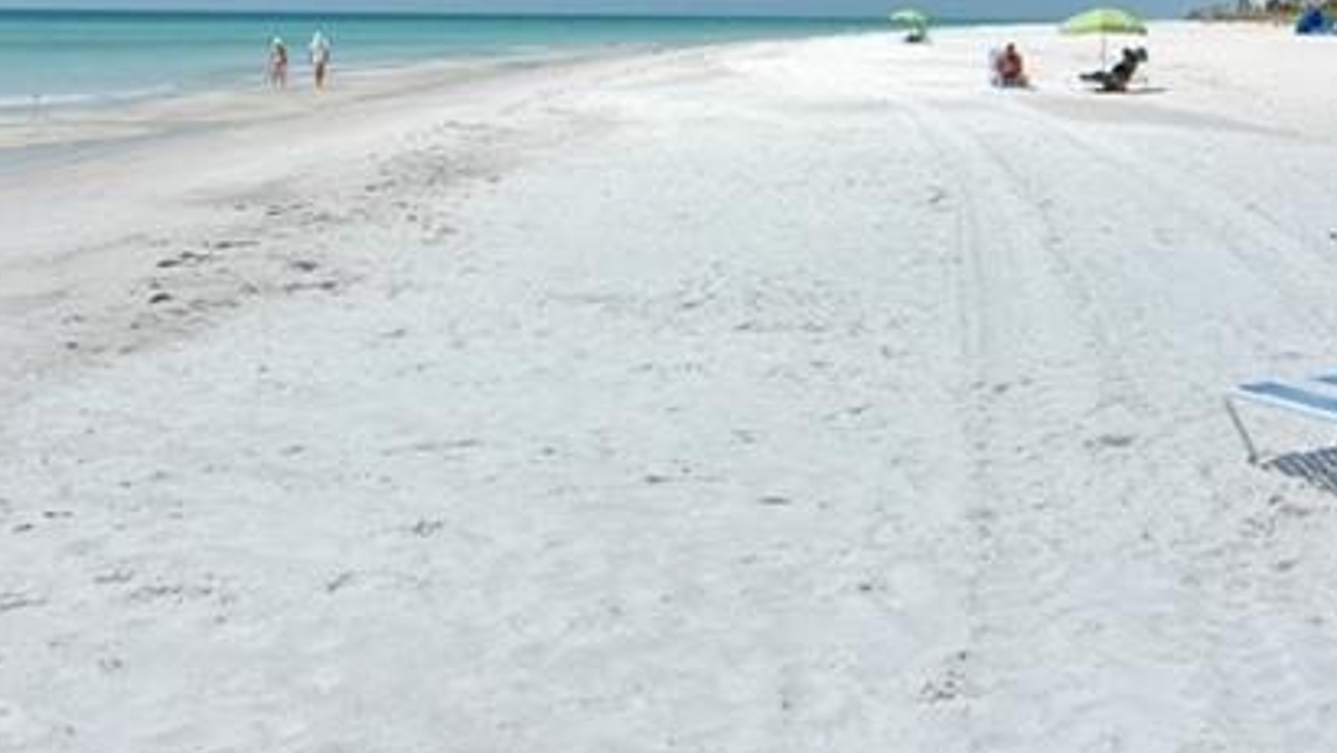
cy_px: 108
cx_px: 652
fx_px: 1667
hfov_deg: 43.7
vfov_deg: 24.9
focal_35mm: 47
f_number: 13
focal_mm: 12
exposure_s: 1/640
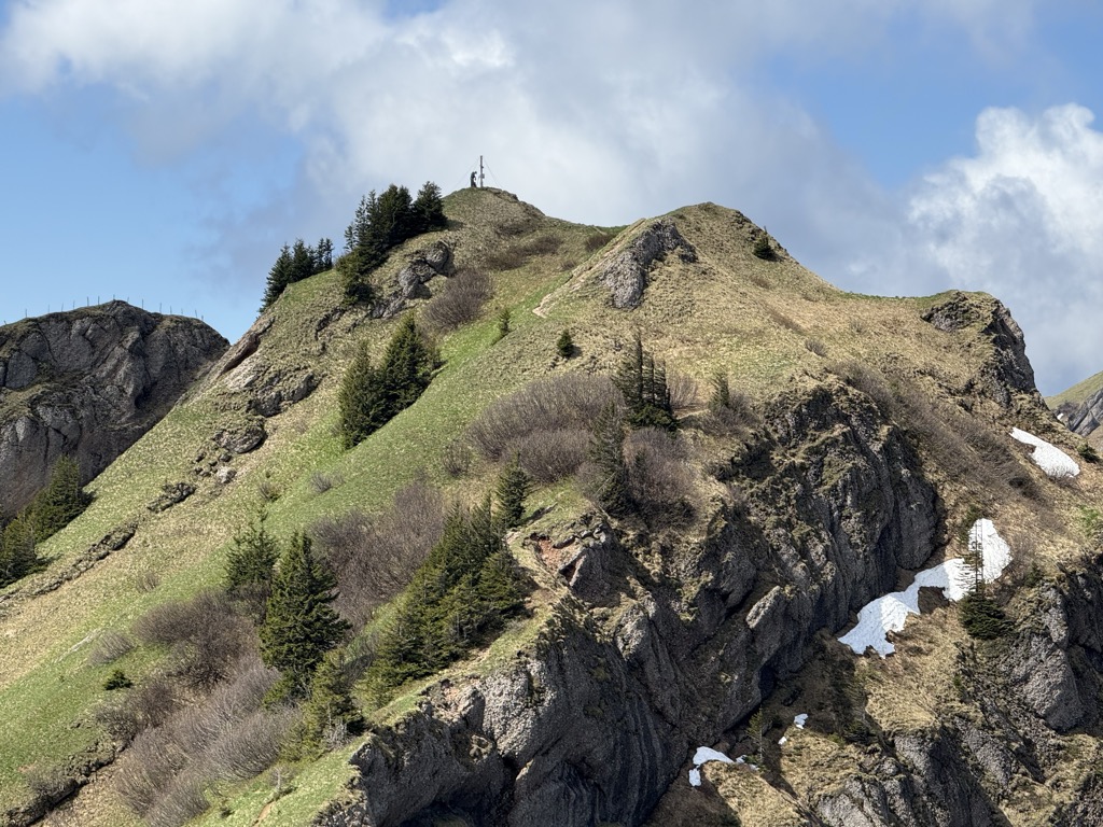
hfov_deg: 16.4
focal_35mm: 120
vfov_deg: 12.3
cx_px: 552
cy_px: 414
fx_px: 3824
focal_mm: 15.66
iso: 50
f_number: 2.8
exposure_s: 1/1167
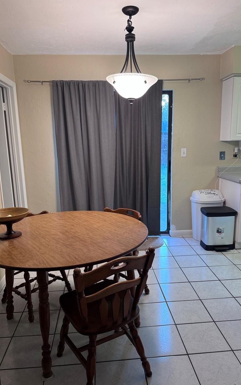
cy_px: 195
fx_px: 273
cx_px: 123
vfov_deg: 70.4
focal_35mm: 26
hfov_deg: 47.6
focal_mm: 6.76
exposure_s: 1/60
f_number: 1.78
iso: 160
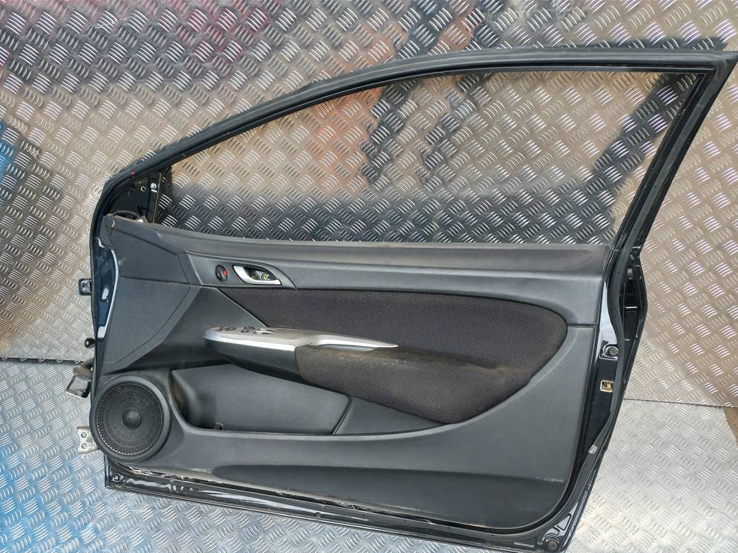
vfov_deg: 53.0
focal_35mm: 26
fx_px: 554
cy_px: 287
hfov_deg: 67.3
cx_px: 369
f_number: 1.8
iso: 25
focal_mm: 4.6
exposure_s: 1/50
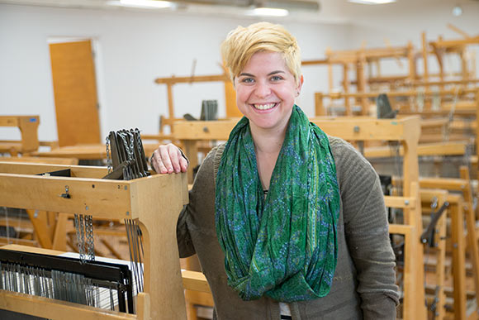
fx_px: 612
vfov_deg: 29.3
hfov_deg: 42.7
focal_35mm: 46
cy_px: 160
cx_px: 240
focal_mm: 46
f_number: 2.8
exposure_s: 1/350
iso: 800
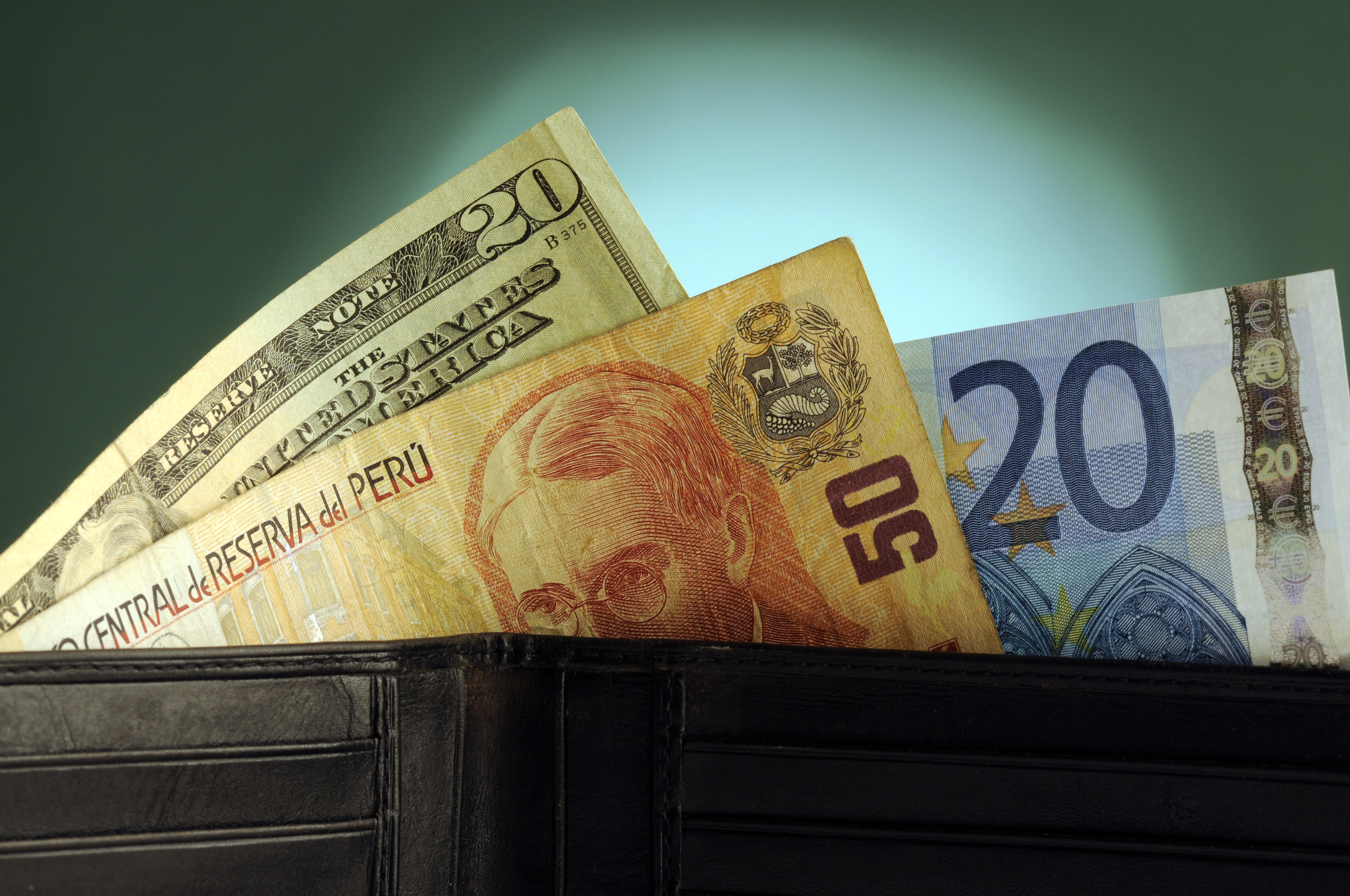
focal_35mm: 158
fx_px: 5899
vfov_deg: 8.7
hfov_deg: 13.1
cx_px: 675
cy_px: 448
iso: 200
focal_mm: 105
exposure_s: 1/125
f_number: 16
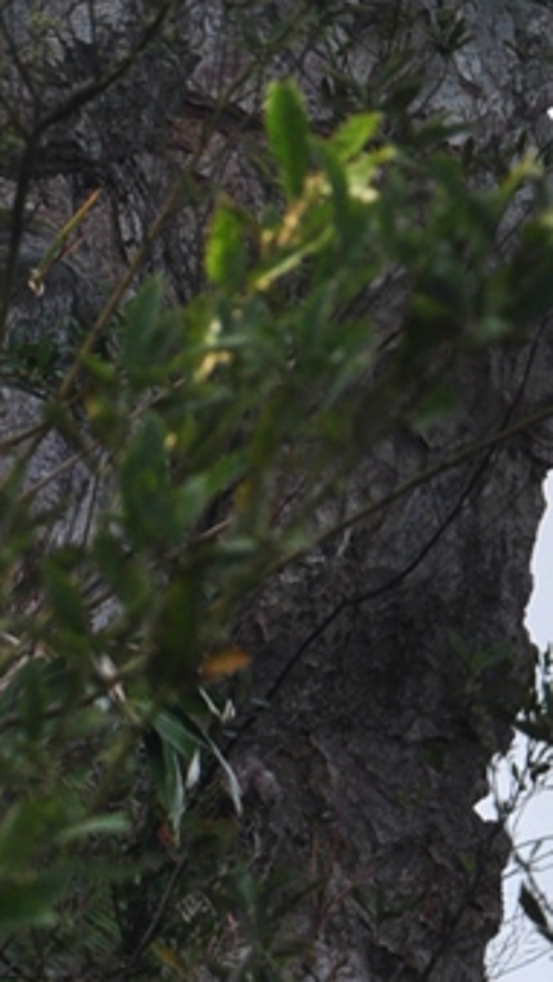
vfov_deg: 3.7
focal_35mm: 586
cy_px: -516
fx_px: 15253
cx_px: 582
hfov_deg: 2.1
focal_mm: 105
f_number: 14
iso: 320
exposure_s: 1/200
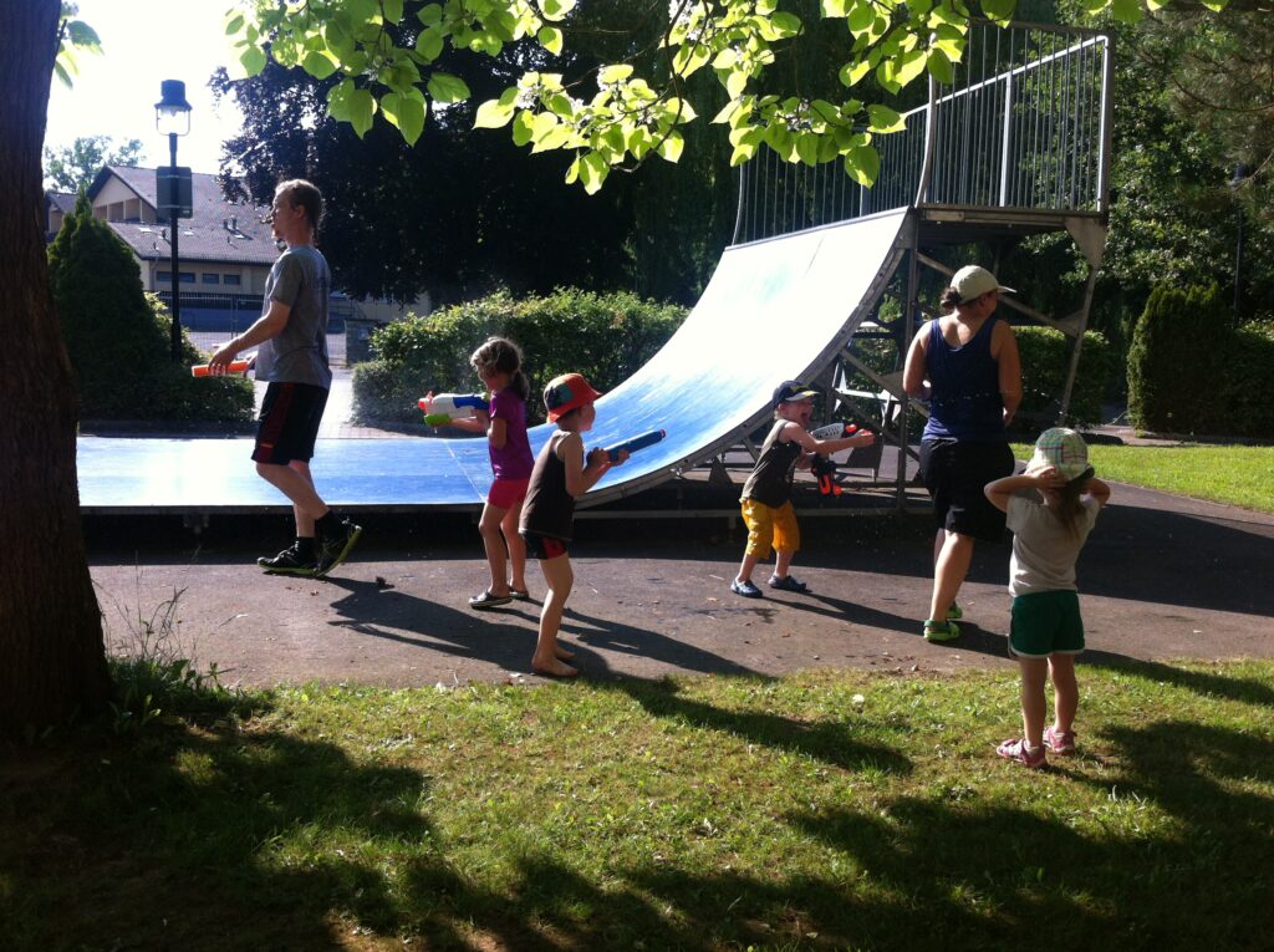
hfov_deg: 52.7
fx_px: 1286
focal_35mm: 35
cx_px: 637
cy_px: 476
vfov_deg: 40.6
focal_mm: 3.85
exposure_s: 1/479
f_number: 2.8
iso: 80
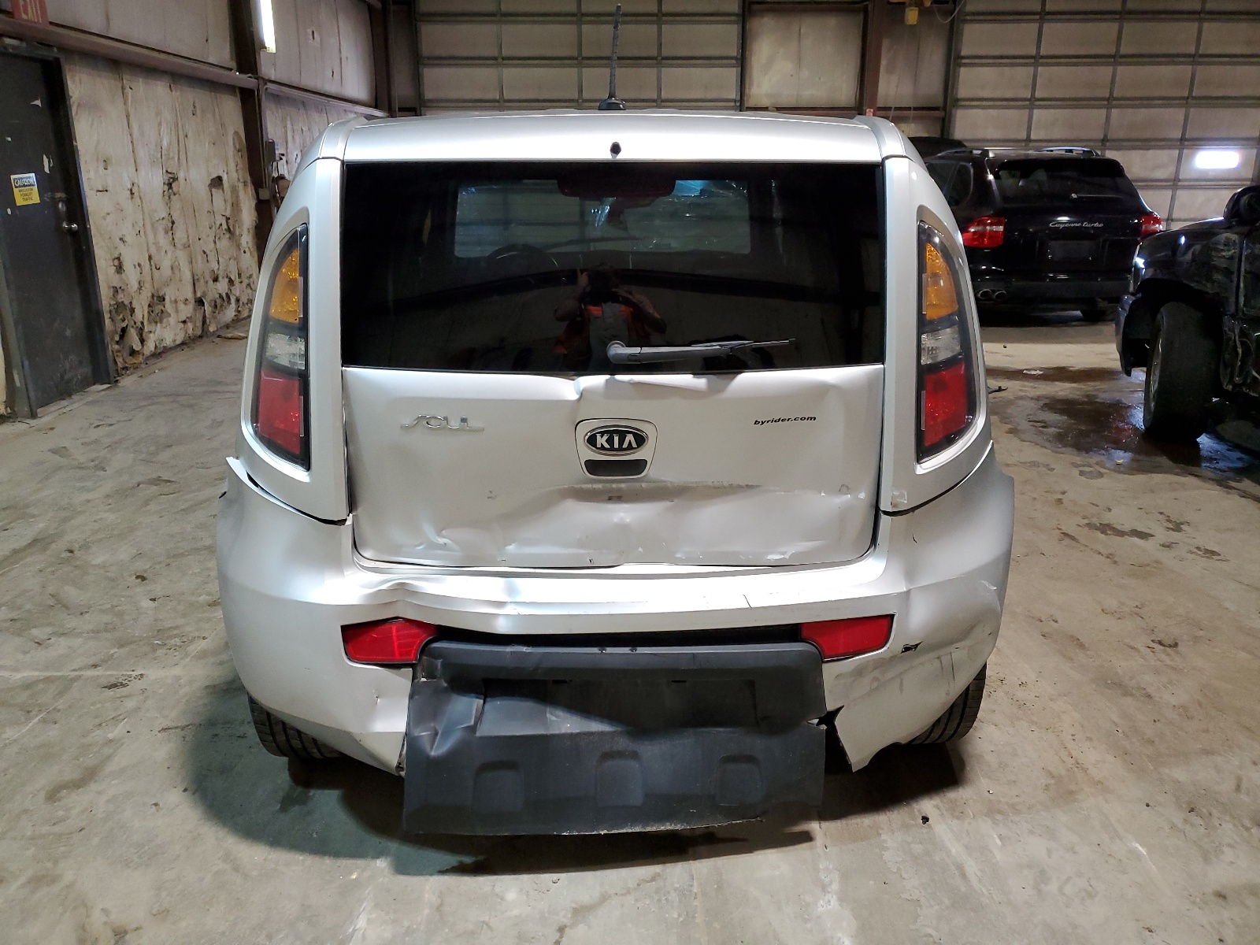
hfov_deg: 67.3
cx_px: 630
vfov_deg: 53.1
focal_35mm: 26
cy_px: 472
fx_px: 946
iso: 207
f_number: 1.5
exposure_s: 1/60.2
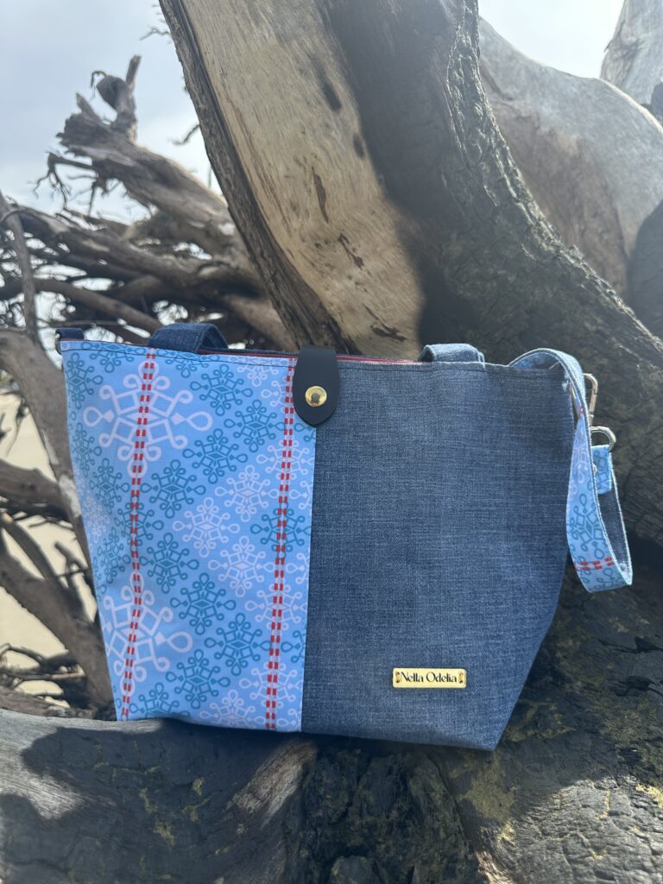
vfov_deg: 71.6
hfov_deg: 56.8
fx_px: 613
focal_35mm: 24
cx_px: 332
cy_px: 442
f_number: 1.78
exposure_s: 1/2155
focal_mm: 6.86
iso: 80
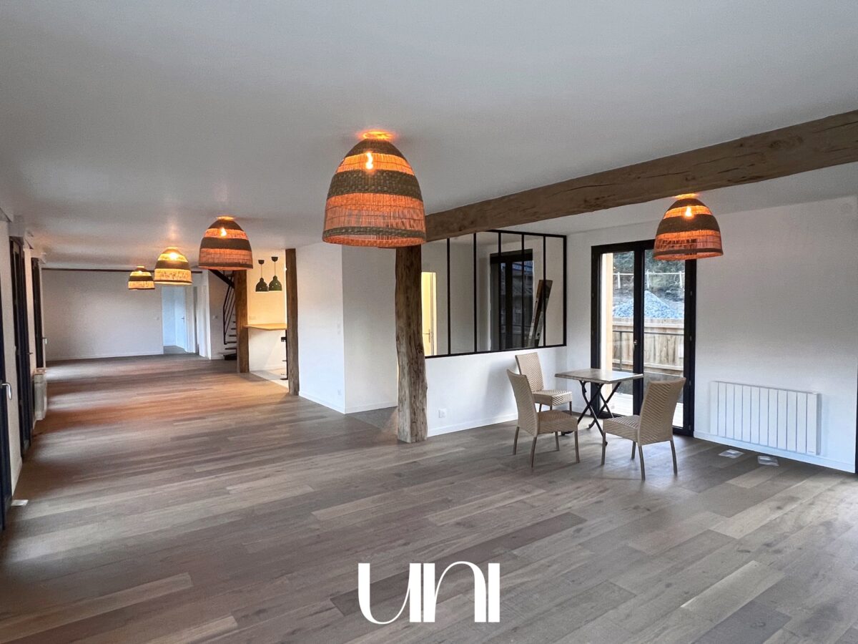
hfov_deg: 79.0
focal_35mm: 21
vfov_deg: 63.4
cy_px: 322
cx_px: 429
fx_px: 521
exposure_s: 1/50
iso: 200
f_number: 1.8
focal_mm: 1.57
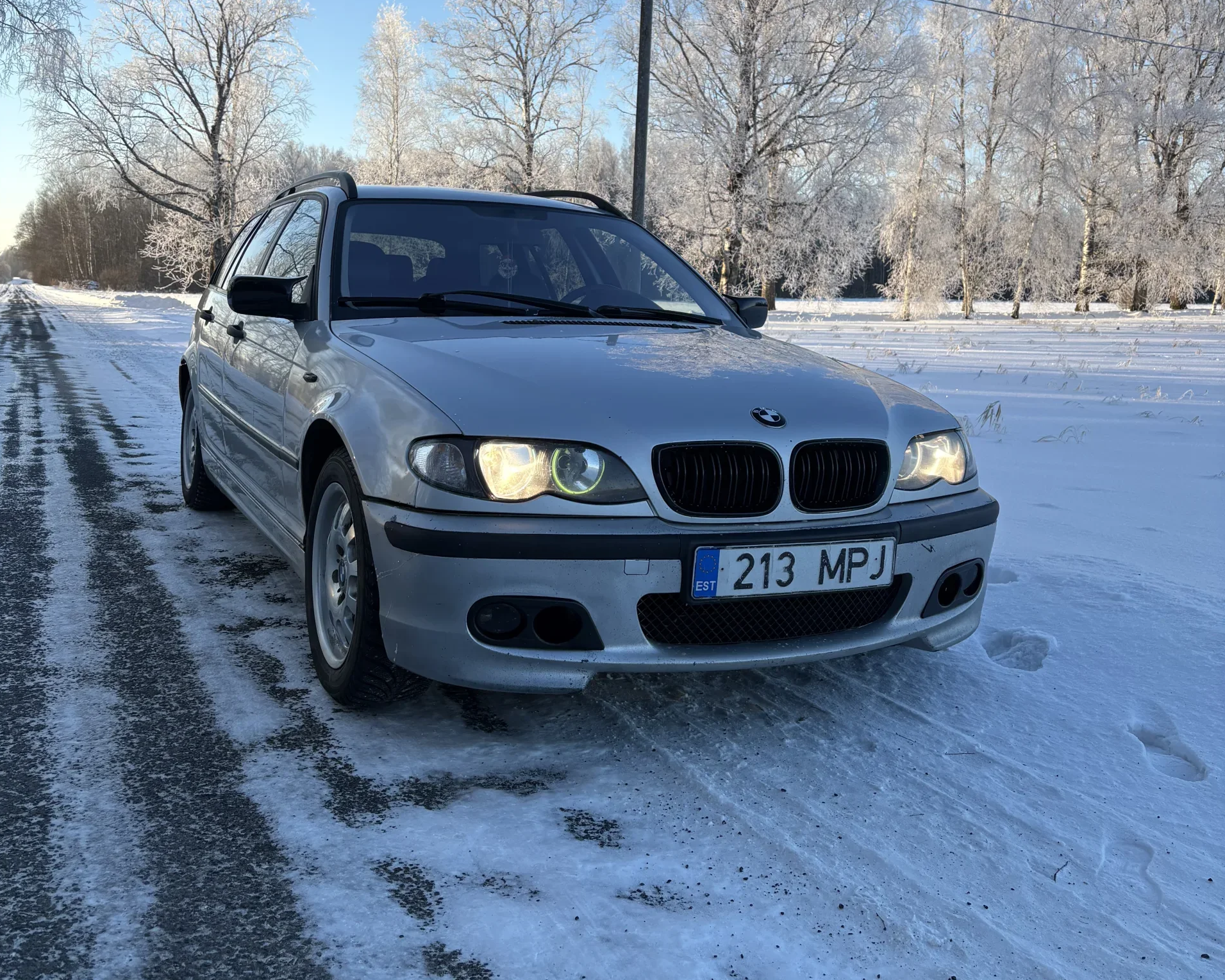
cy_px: 326
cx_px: 612
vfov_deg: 42.8
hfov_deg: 52.8
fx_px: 1233
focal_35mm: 34
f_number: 1.6
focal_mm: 5.96
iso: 50
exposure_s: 1/667
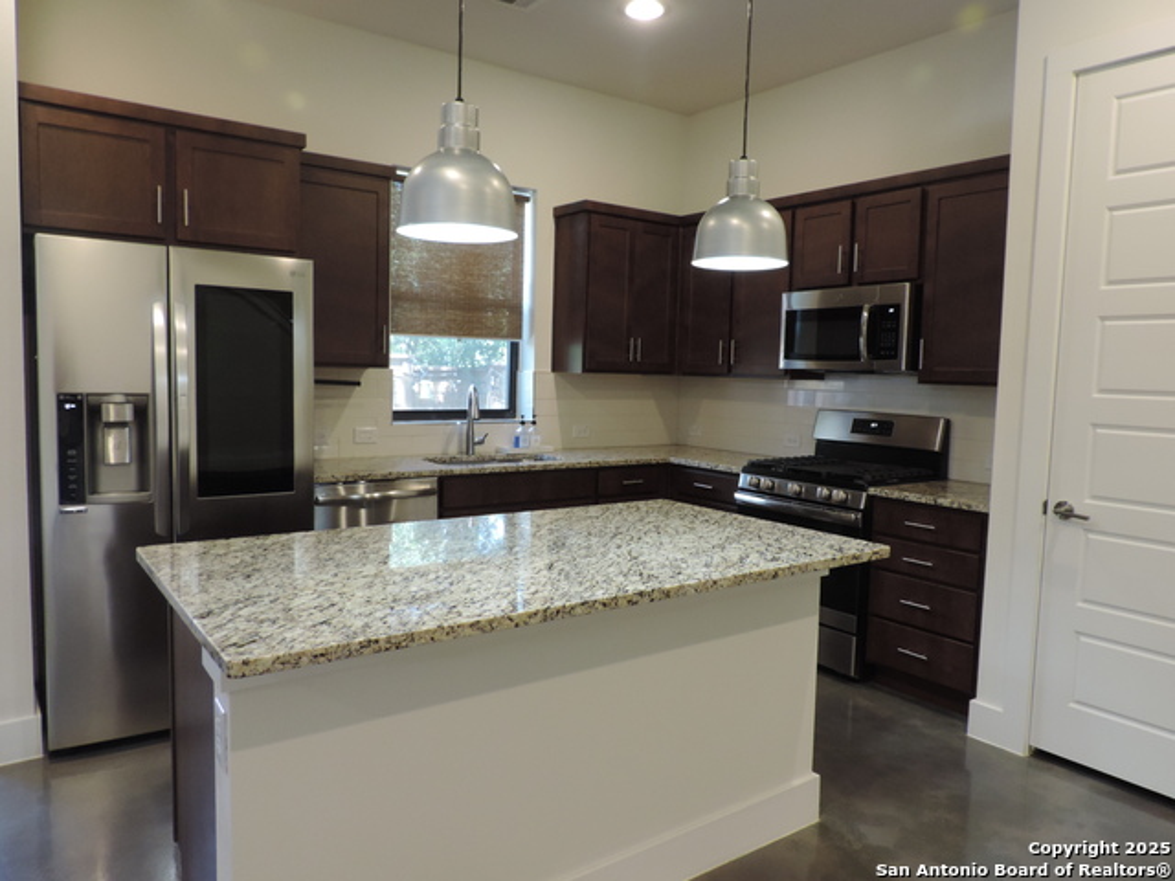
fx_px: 815
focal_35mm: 24
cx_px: 588
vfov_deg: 56.8
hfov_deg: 71.6
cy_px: 440
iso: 280
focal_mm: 4.3
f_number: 3
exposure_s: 1/30
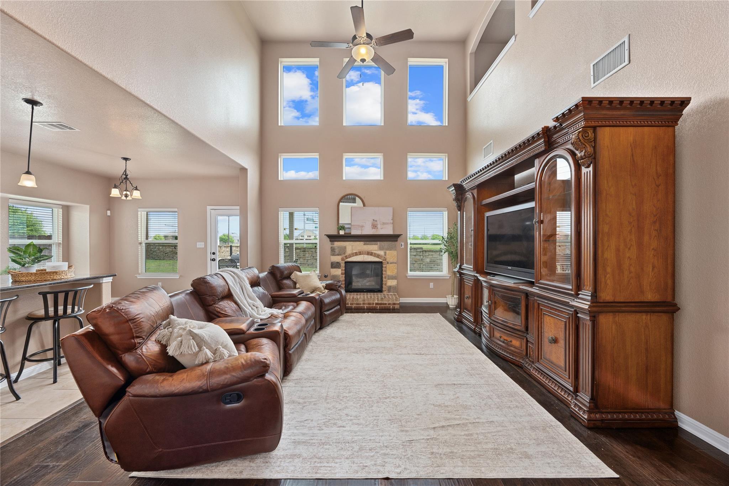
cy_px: 243
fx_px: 283
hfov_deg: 104.3
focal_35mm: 14
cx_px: 364
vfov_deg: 81.2
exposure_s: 1/13
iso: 800
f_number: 8
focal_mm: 14
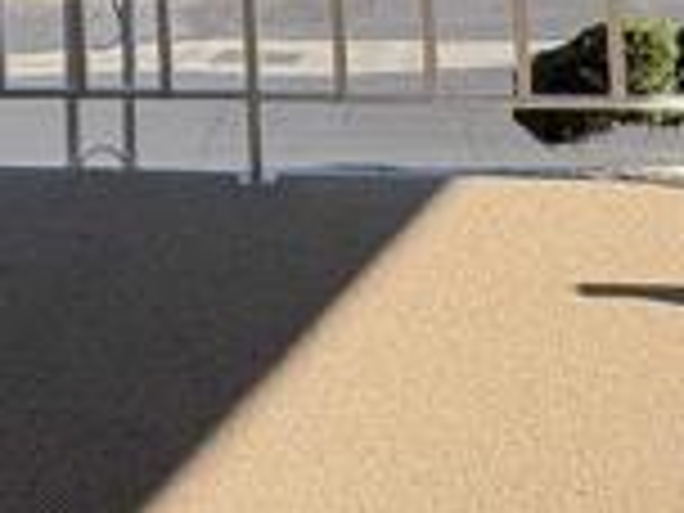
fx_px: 1166
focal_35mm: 59
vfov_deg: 20.8
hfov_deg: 32.6
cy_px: -270
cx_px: 288
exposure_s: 1/921
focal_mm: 2.22
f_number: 2.2
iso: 64
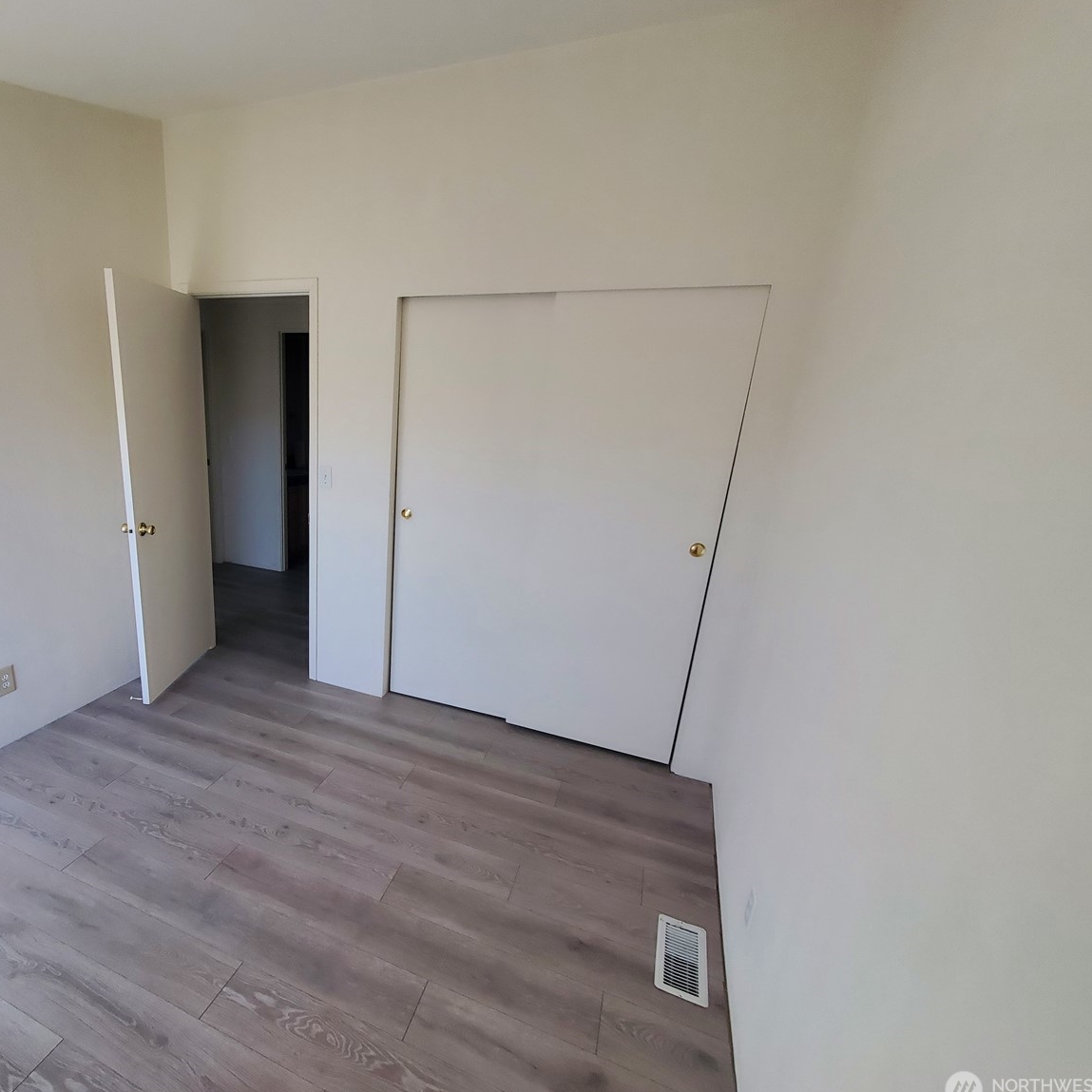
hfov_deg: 84.7
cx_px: 372
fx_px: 571
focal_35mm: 16
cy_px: 565
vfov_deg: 87.4
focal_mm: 1.8
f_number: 2.2
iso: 80
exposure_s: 1/120
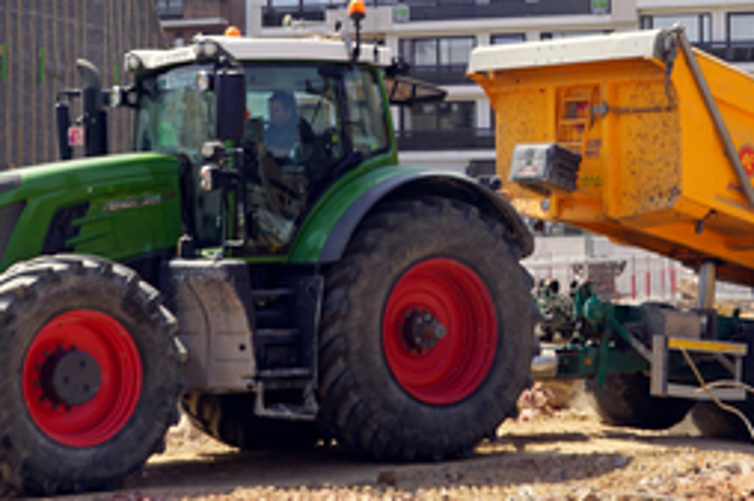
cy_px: 122
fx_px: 1779
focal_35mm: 85
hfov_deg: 23.6
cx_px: 591
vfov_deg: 16.0
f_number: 9
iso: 100
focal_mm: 24
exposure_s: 1/125
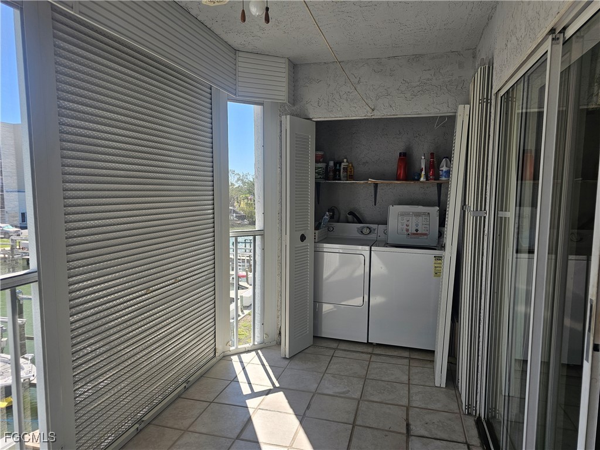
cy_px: 225
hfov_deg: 73.9
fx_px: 399
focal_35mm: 23
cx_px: 300
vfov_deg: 58.9
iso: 16
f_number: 1.7
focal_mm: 6.3
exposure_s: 1/234
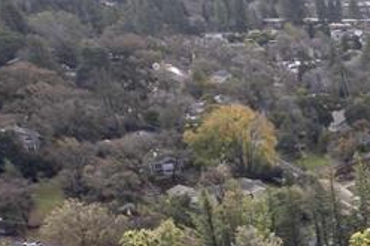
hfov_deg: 16.7
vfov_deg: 14.1
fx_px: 935
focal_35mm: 91
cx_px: 744
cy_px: 364
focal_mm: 8.38
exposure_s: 1/180
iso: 100
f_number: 2.8
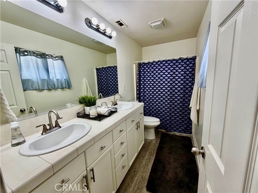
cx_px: 129
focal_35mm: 14
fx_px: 104
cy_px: 96
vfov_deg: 85.7
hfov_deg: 102.1
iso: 125
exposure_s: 1/120
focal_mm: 2.22
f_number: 2.2
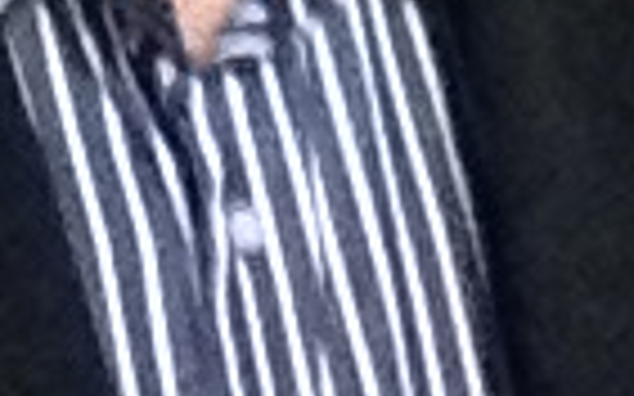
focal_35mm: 168
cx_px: 31
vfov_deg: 7.7
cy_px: -135
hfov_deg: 12.4
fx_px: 2902
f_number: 2.4
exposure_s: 1/24
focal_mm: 1.85
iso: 1250
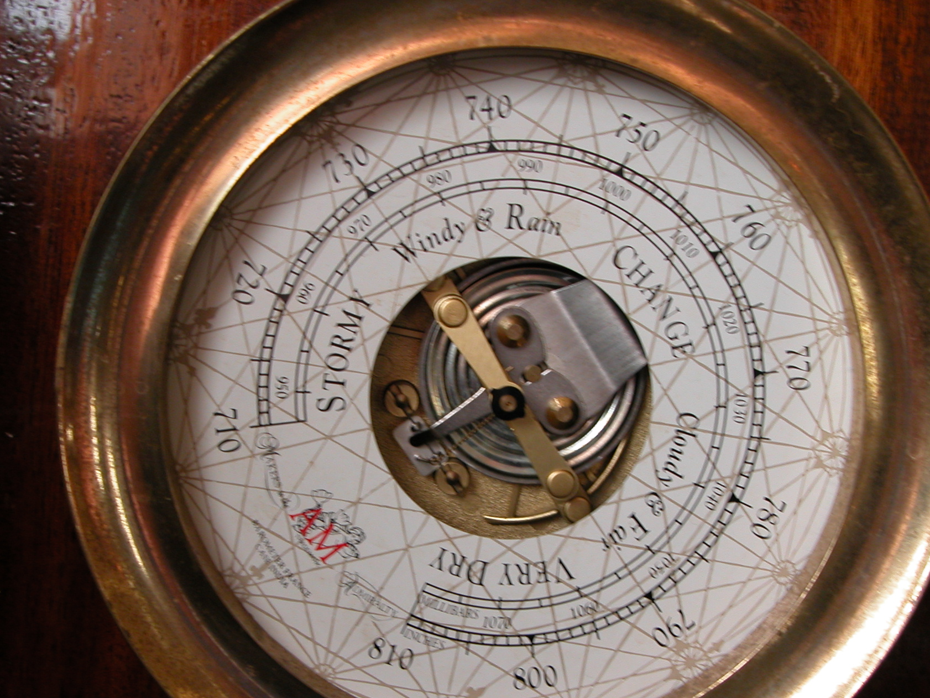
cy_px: 474
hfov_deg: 27.8
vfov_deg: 20.9
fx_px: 1881
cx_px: 424
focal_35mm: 70
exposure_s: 1/54.9
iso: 100
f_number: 3.3
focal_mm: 11.6
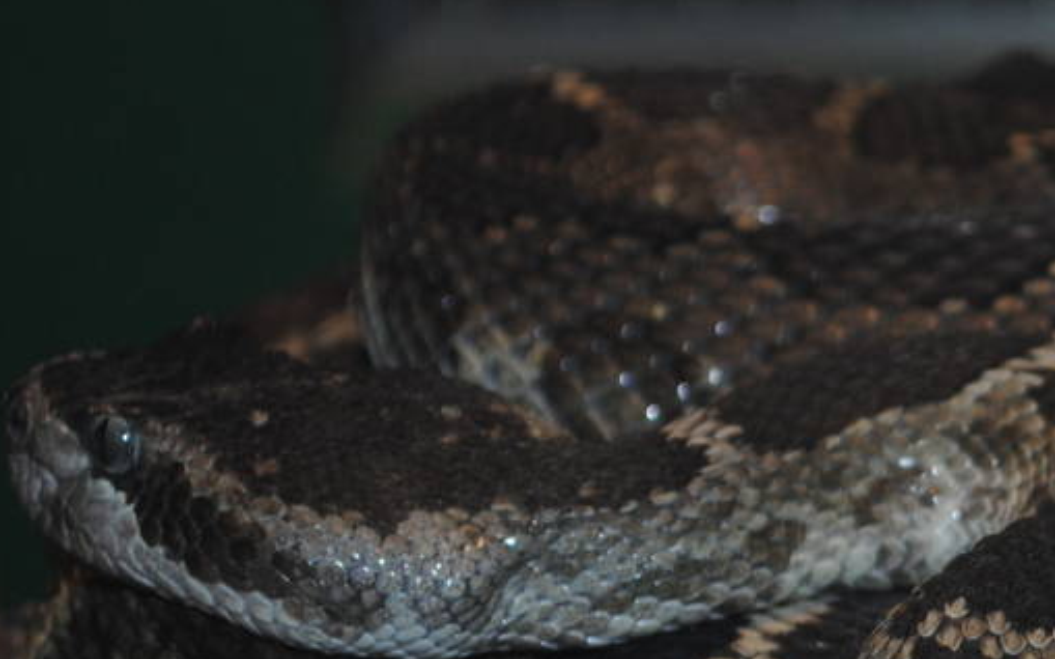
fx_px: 7607
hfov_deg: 7.8
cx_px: 1337
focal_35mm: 265
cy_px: 701
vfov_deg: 4.9
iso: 200
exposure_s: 1/60
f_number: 5.6
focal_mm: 55
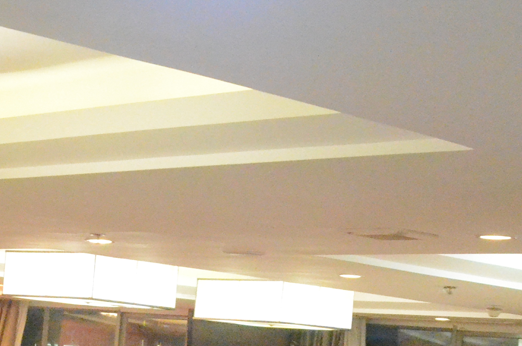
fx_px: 1573
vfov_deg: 12.3
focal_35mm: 109
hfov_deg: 17.2
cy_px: 387
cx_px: -239
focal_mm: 21
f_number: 6.3
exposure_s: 1/160
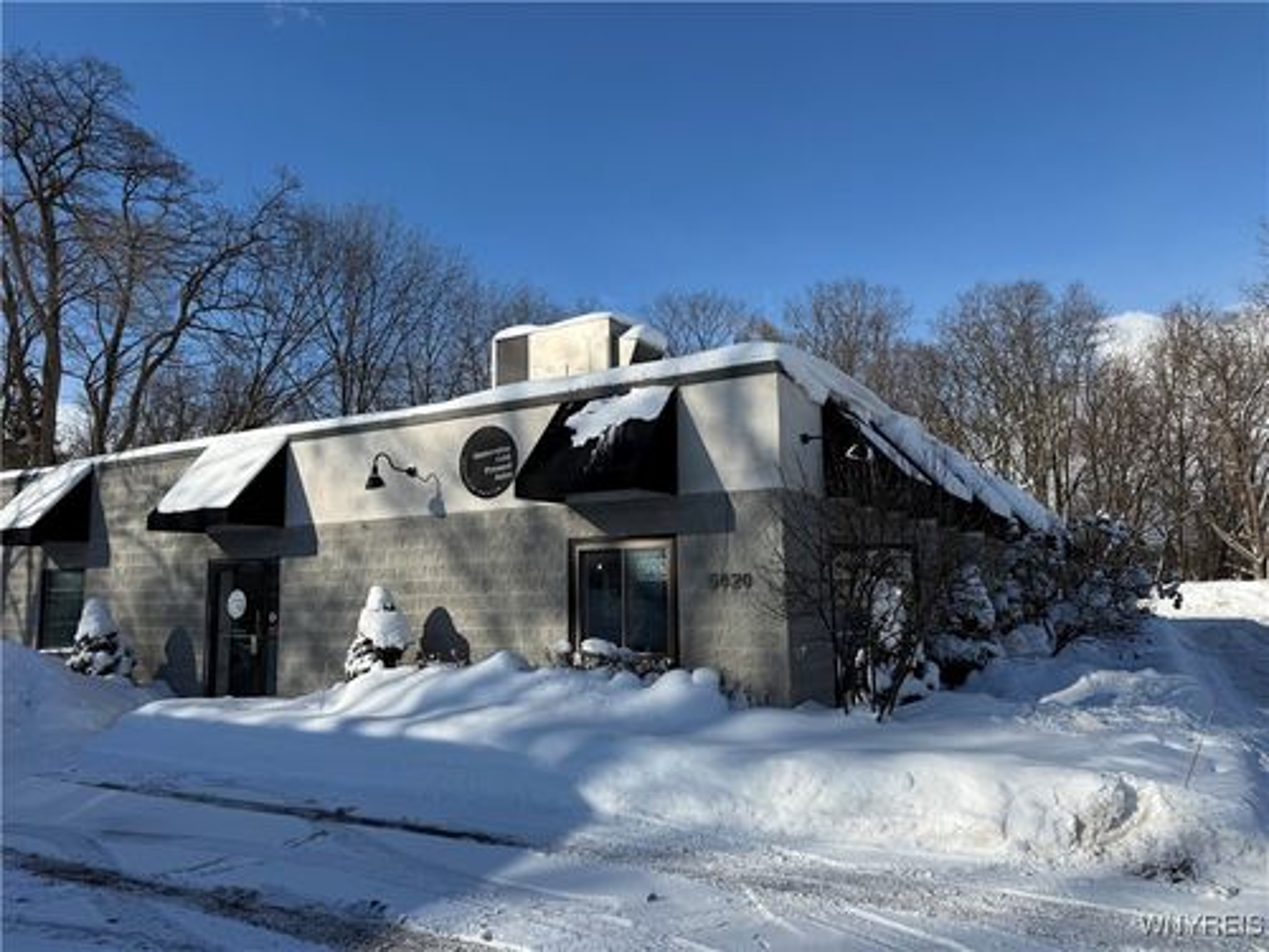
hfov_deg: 71.6
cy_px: 476
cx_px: 634
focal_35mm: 24
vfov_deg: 56.8
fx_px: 880
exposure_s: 1/7353
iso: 80
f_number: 1.78
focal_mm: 6.76
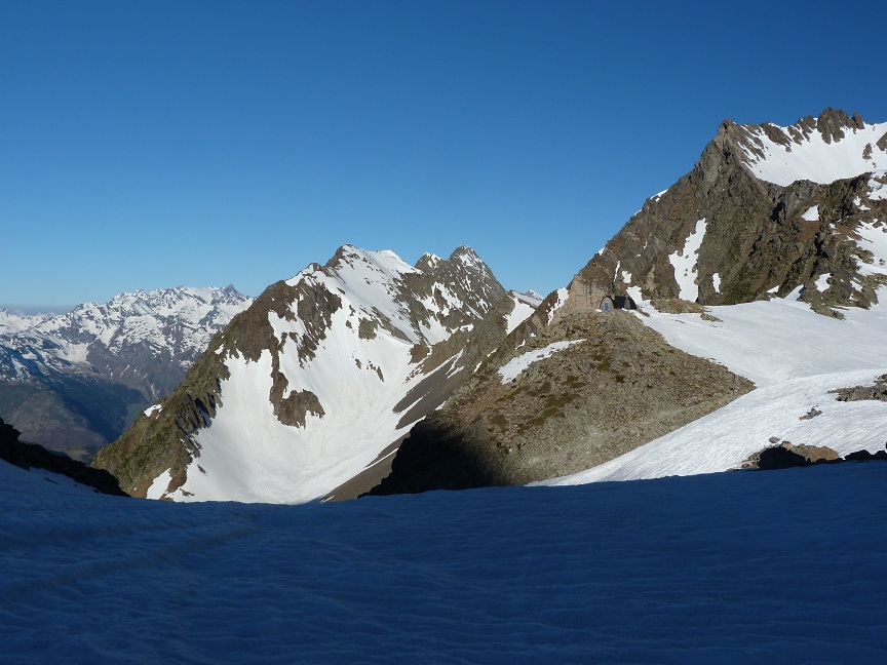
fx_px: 846
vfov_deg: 42.9
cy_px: 332
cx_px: 444
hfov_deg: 55.4
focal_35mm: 33
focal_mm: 5.9
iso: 80
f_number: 5
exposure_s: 1/250
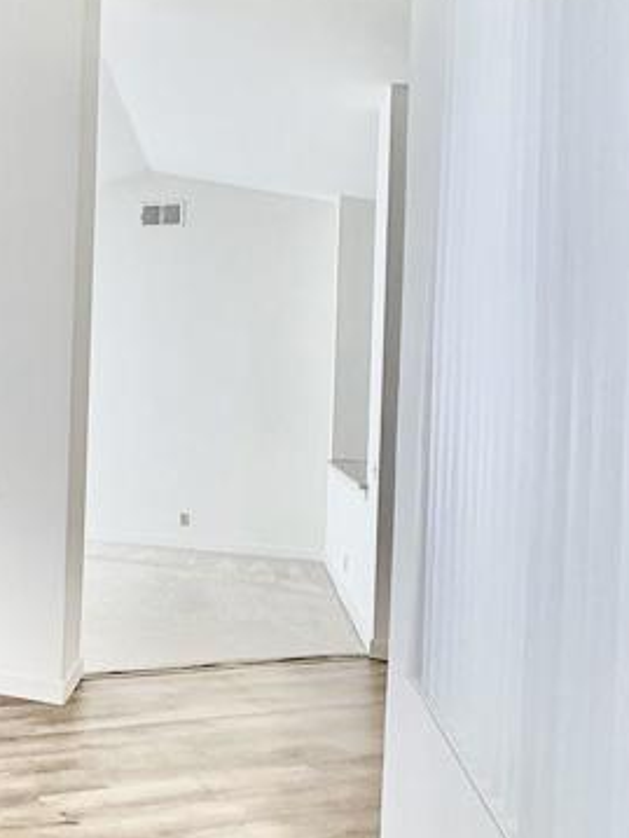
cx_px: -234
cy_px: 396
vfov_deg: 46.7
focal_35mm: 40
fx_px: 968
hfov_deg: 28.1
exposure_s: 1/120
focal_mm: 2.22
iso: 100
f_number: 2.2
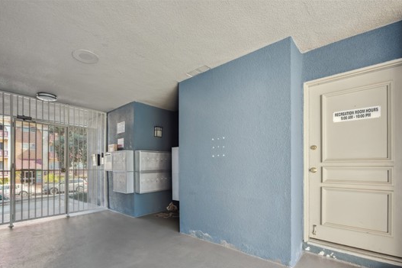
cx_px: 174
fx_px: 190
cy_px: 162
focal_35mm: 17
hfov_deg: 92.7
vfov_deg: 69.6
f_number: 9
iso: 100
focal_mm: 14
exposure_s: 1/13
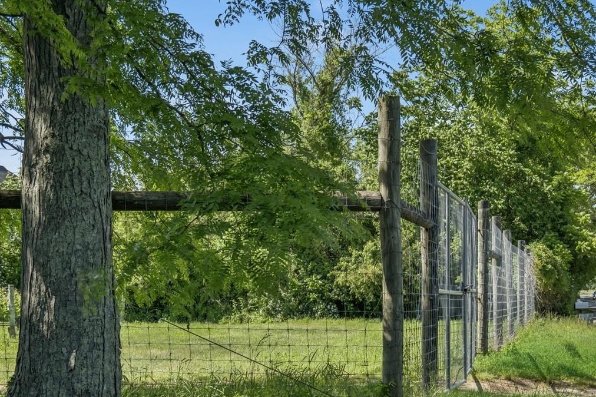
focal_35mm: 68
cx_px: 326
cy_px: 238
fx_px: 1125
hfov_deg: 29.6
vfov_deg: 20.0
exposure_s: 1/1600
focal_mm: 43
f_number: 5.6
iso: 200
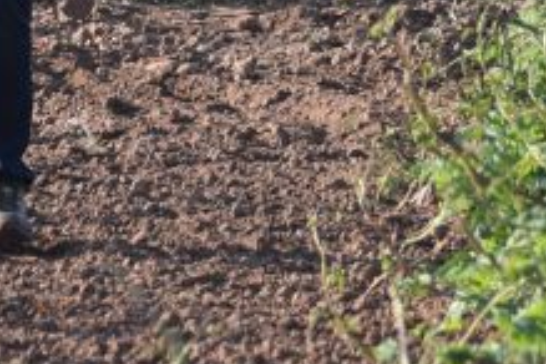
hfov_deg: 1.8
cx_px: 516
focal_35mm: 1124
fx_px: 17046
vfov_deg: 1.2
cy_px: -366
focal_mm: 160
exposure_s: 1/1250
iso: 800
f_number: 6
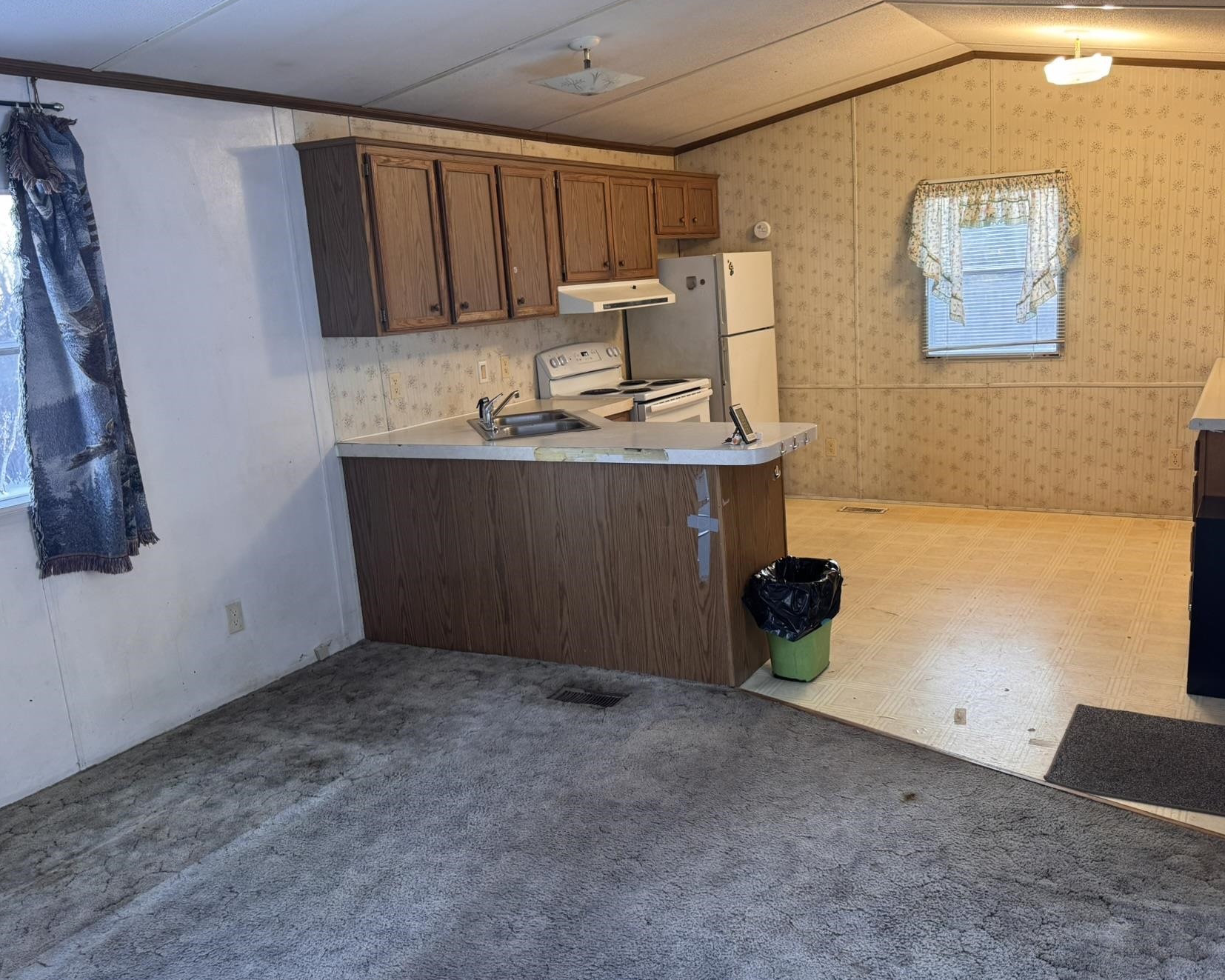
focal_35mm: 29
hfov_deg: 60.3
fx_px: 1051
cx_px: 675
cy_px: 480
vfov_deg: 50.0
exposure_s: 1/74
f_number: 1.78
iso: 200
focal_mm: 6.76
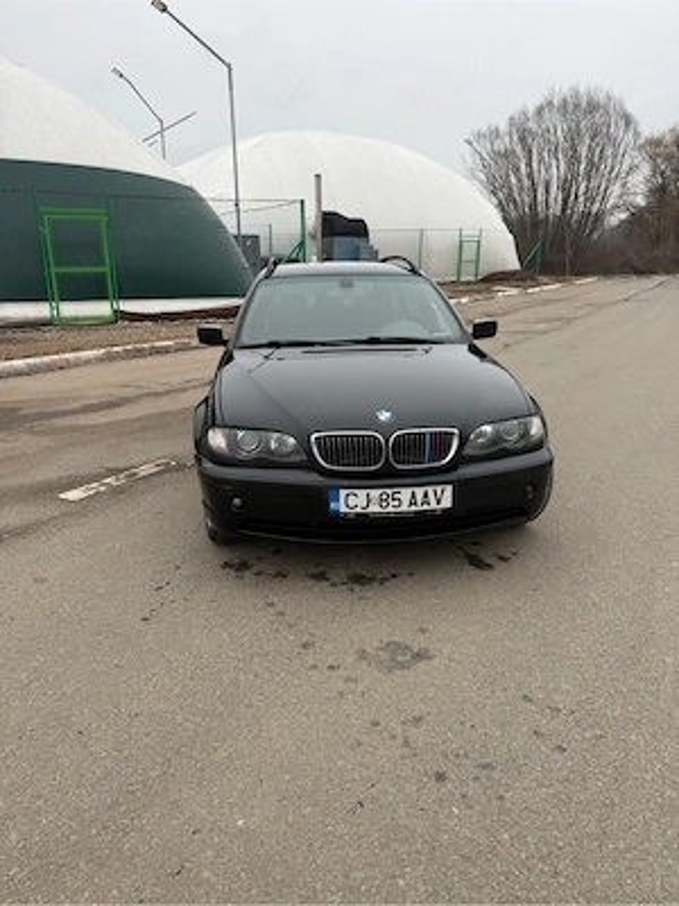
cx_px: 340
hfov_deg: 56.8
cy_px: 453
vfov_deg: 71.6
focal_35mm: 24
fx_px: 628
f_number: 1.78
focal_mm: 6.76
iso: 80
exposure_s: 1/637
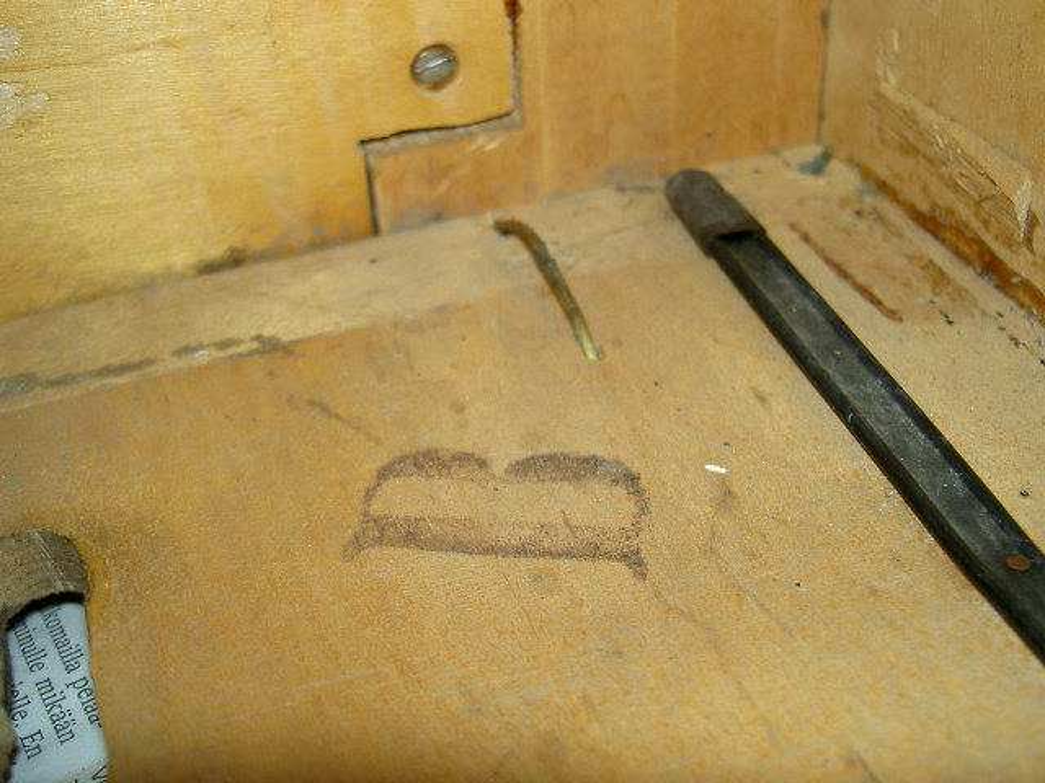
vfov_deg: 36.8
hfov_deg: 47.9
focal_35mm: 39
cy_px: 392
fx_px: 1177
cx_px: 522
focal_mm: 8
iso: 100
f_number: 2.8
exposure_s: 1/59.5
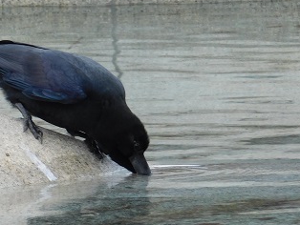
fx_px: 6618
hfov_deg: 2.6
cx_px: 112
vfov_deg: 2.0
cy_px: 138
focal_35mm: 763
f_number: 5.8
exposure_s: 1/125
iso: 125
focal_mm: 65.4
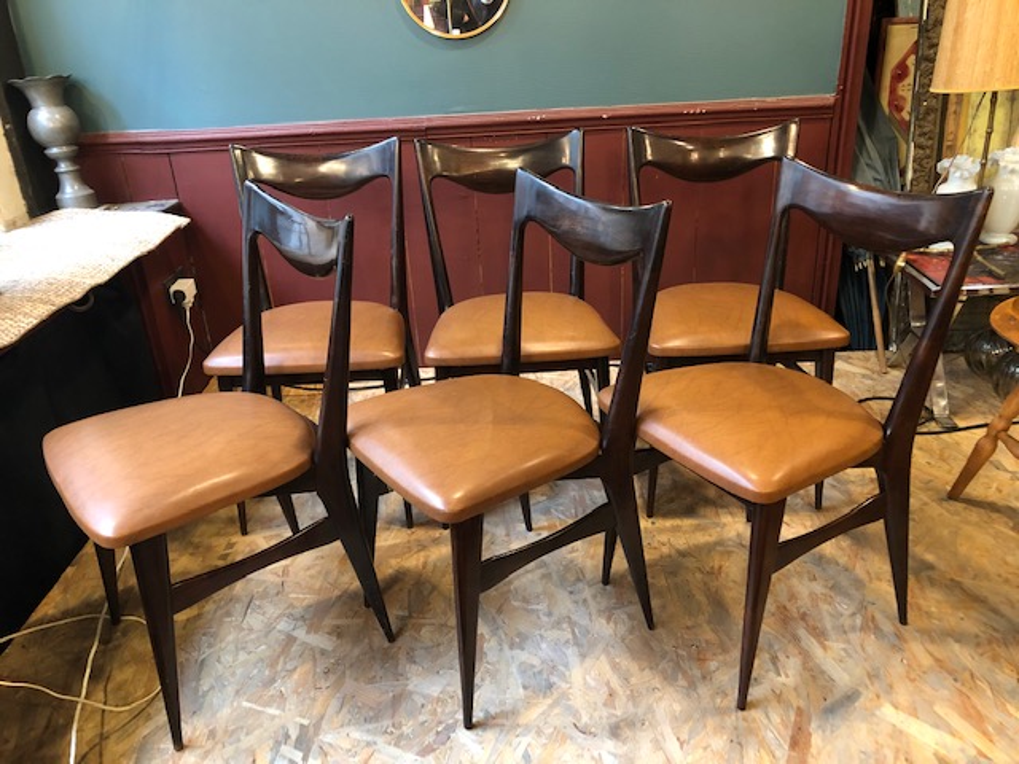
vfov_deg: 49.7
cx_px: 510
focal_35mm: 28
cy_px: 382
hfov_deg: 63.4
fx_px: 824
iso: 100
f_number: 1.8
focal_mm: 3.99
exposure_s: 1/11
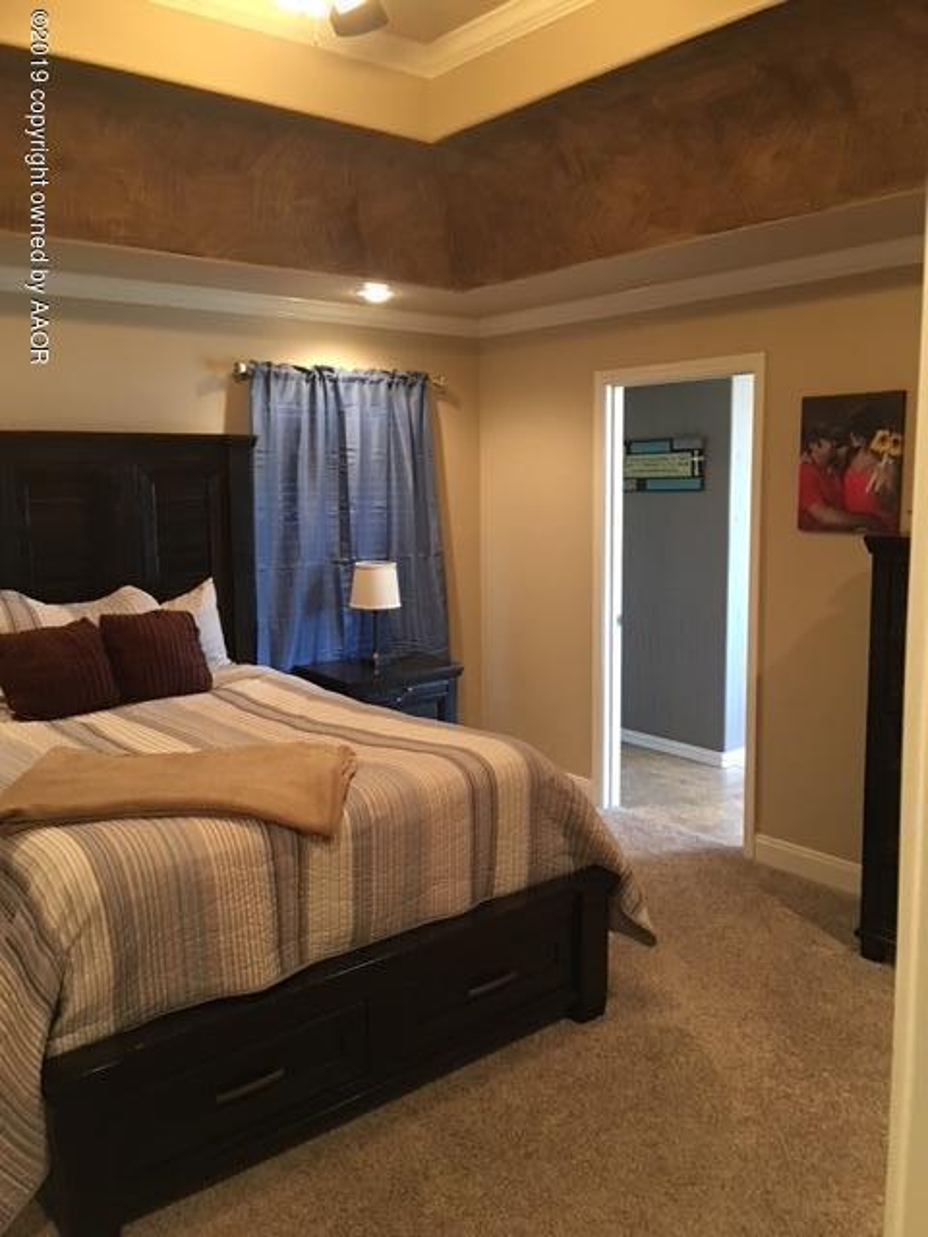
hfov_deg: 48.2
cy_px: 618
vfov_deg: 61.7
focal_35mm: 29
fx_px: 1037
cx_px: 464
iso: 100
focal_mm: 4.15
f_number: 2.2
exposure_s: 1/10
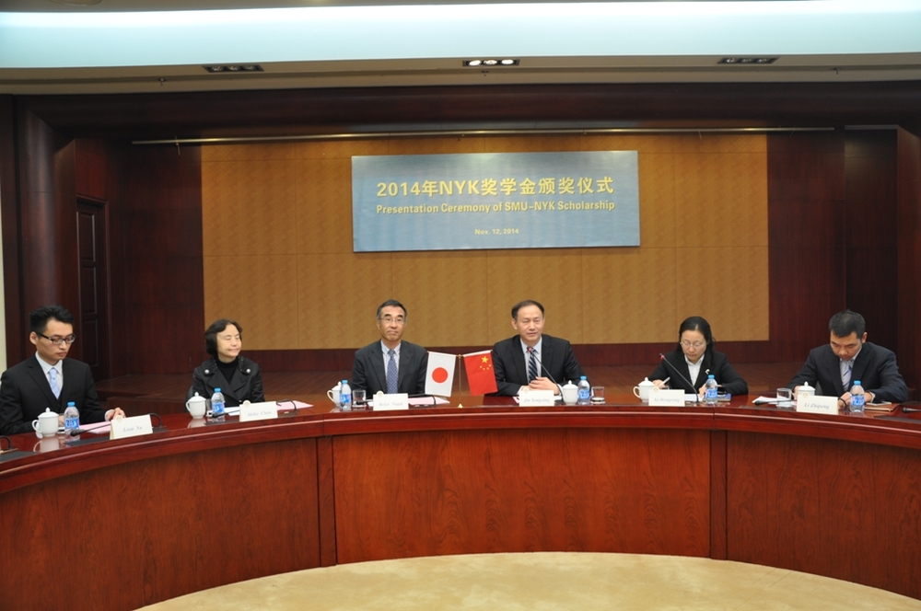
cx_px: 460
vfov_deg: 41.6
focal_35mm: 32
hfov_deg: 59.6
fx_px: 805
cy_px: 306
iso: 200
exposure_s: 1/10
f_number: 3.8
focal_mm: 21
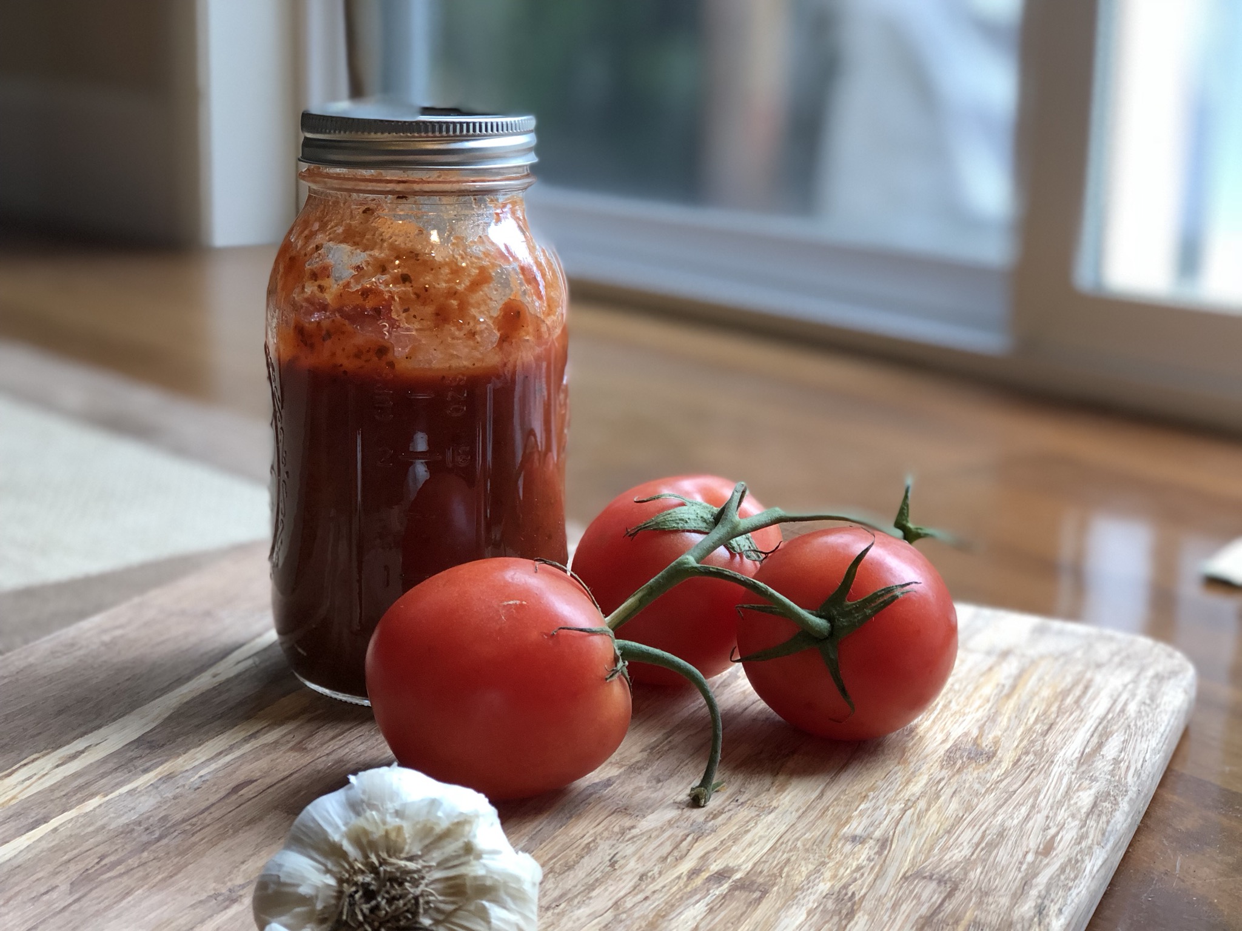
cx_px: 621
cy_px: 466
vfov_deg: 25.7
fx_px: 2045
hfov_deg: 33.8
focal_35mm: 57
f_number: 2.8
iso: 125
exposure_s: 1/60
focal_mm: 6.6
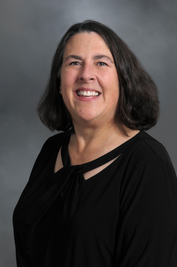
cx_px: 88
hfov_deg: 8.7
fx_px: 1164
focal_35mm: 158
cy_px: 134
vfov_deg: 13.1
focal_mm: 105
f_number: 16
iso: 200
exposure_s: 1/125
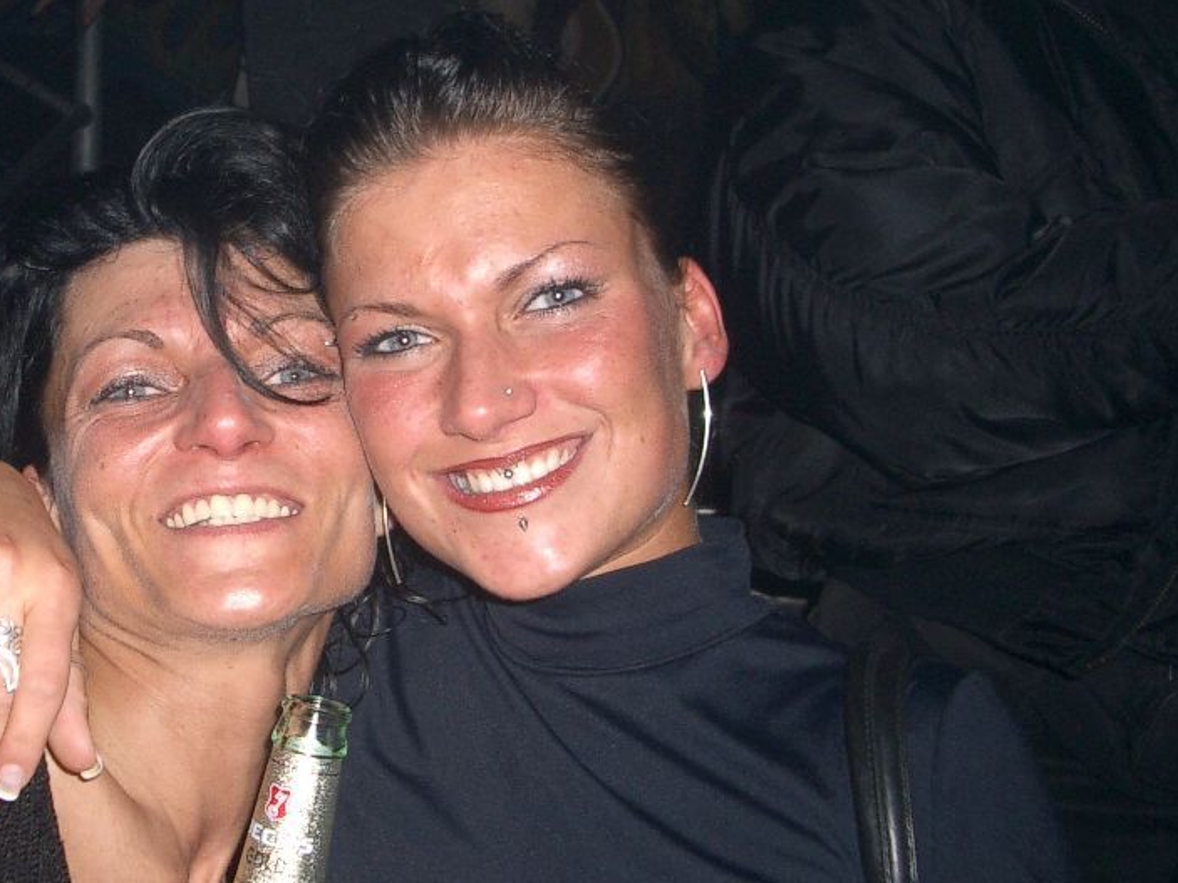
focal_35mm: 51
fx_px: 1735
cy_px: 454
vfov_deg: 28.6
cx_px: 325
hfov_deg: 36.8
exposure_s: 1/40
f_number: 2.6
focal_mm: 5.8
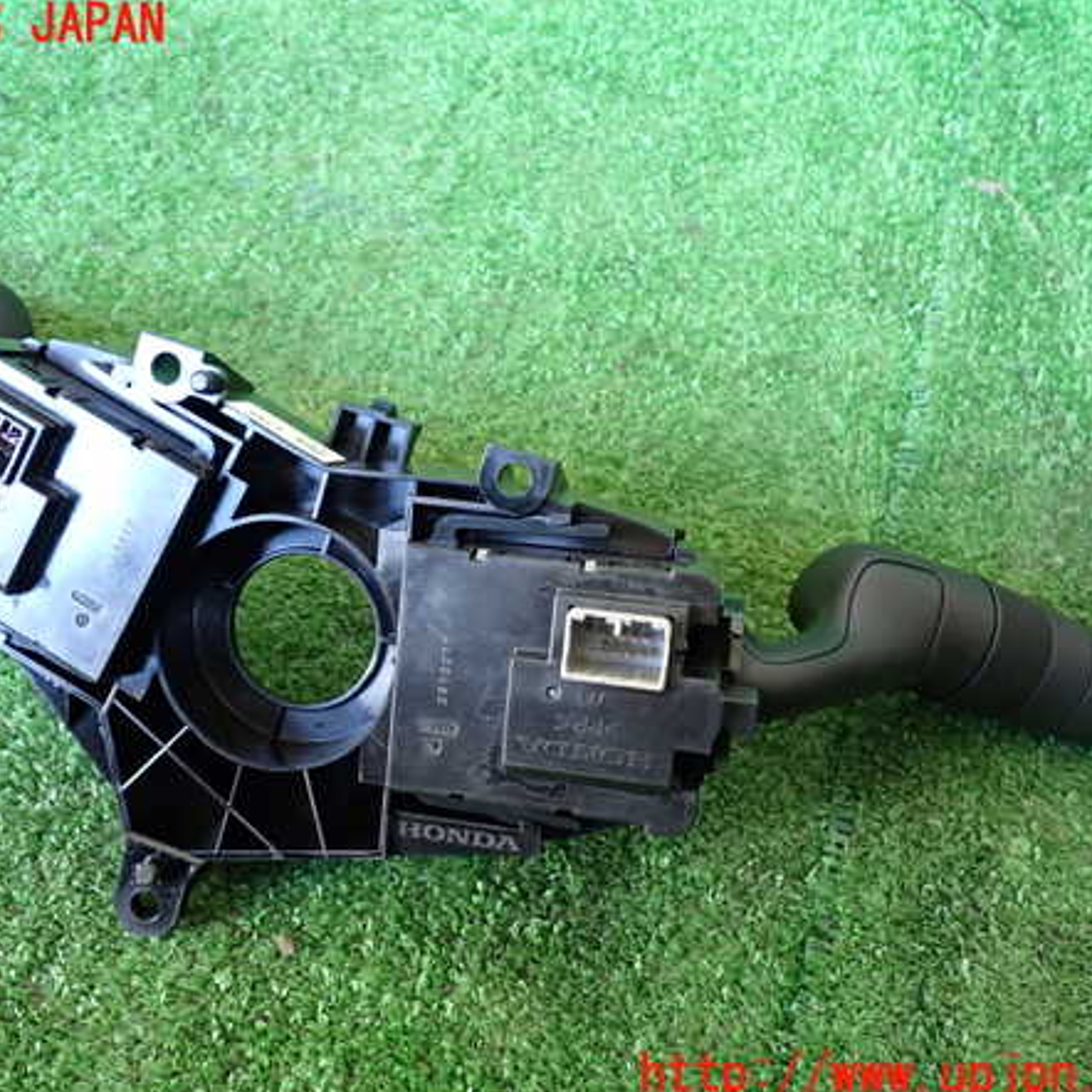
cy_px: 551
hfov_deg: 45.9
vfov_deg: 46.0
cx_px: 457
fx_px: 1285
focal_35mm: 36
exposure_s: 1/30
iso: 400
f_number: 2.3
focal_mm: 5.4
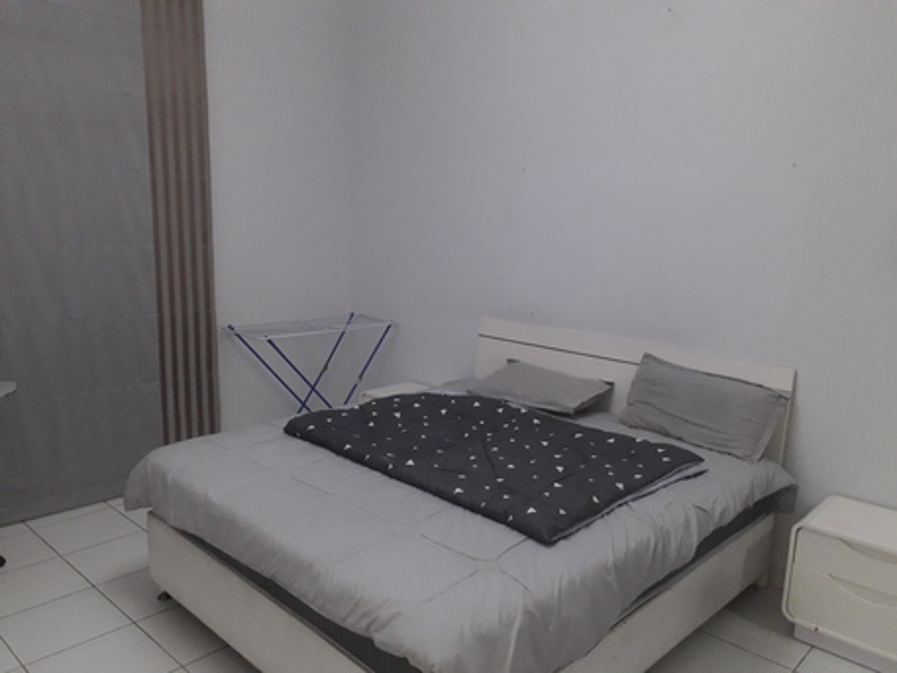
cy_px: 336
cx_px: 448
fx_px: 700
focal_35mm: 27
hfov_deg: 65.3
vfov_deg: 51.4
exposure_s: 1/50
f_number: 1.9
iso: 200
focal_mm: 3.6
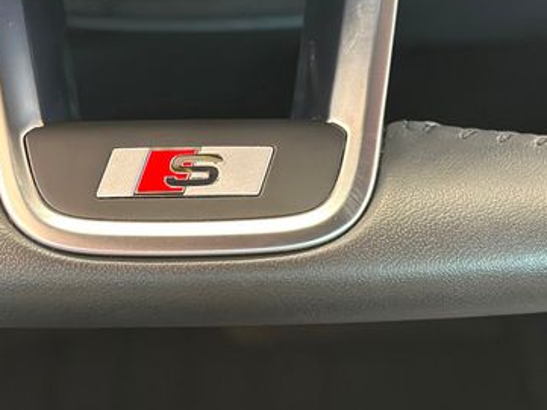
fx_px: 1344
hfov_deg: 22.9
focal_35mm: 85
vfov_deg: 17.3
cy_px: 151
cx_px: 185
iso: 640
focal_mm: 6.86
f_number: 1.78
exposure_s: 1/40
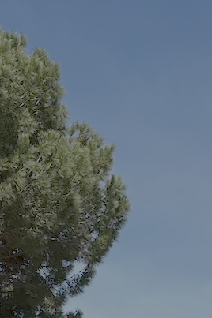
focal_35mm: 119
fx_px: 1053
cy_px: 472
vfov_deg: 15.9
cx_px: -97
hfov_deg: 11.1
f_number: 1.78
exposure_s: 1/2591
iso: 80
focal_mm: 6.86
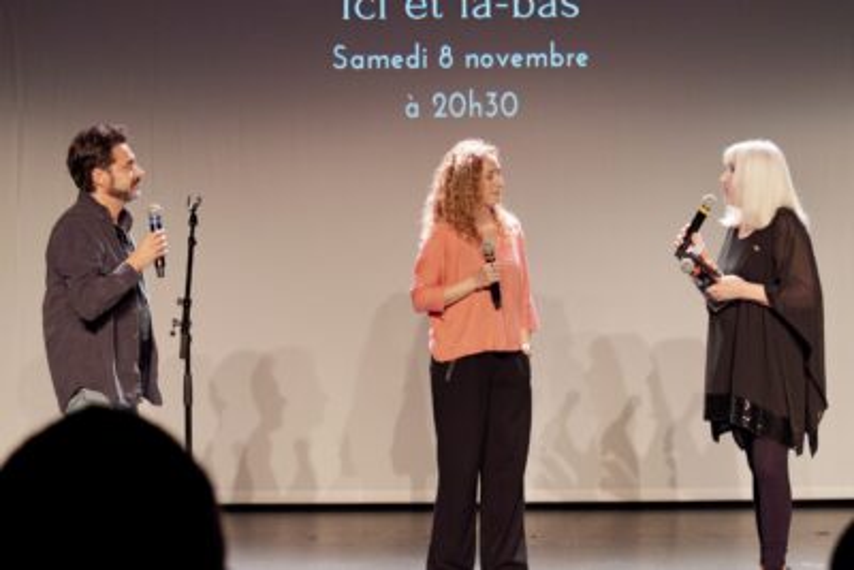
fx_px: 1400
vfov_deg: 23.0
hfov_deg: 33.9
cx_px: 427
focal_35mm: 59
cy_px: 285
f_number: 5.6
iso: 3200
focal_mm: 59
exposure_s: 1/60
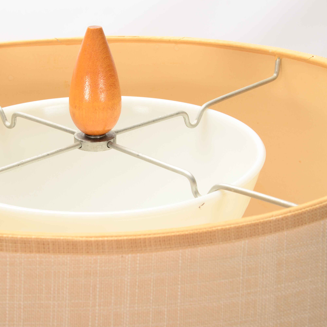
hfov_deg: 18.6
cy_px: 164
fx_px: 994
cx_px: 99
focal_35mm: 93
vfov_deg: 18.7
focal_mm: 48
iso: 200
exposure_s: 1/160
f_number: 16
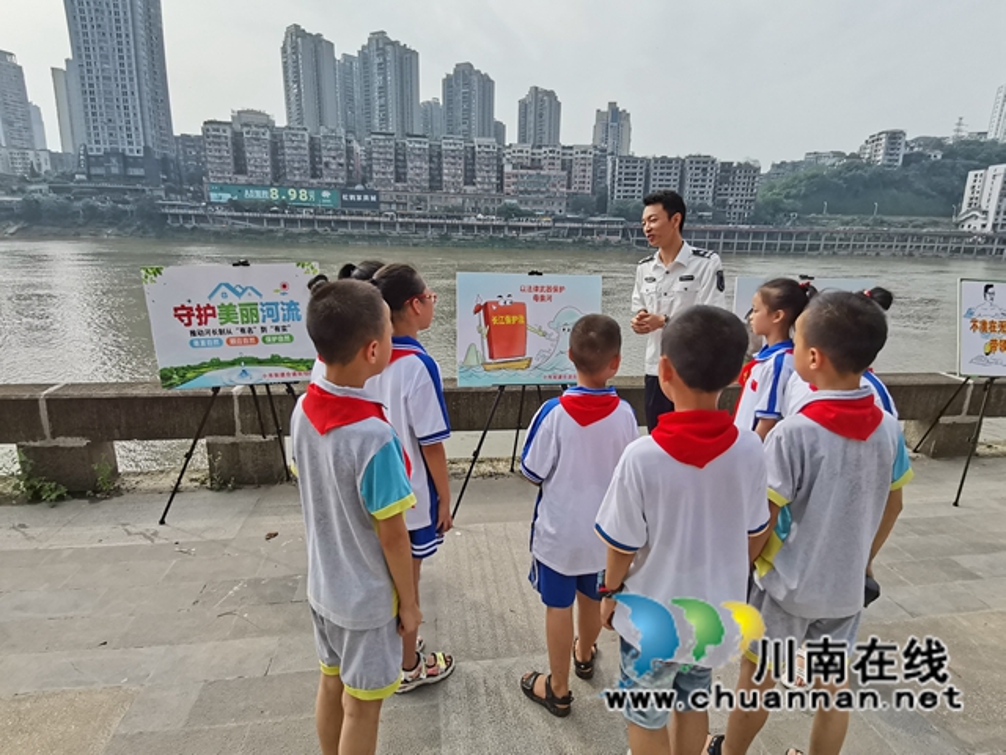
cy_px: 378
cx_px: 503
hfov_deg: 81.7
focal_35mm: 20
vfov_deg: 66.0
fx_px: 581
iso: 50
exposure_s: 1/996
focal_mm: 1.78
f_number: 2.4
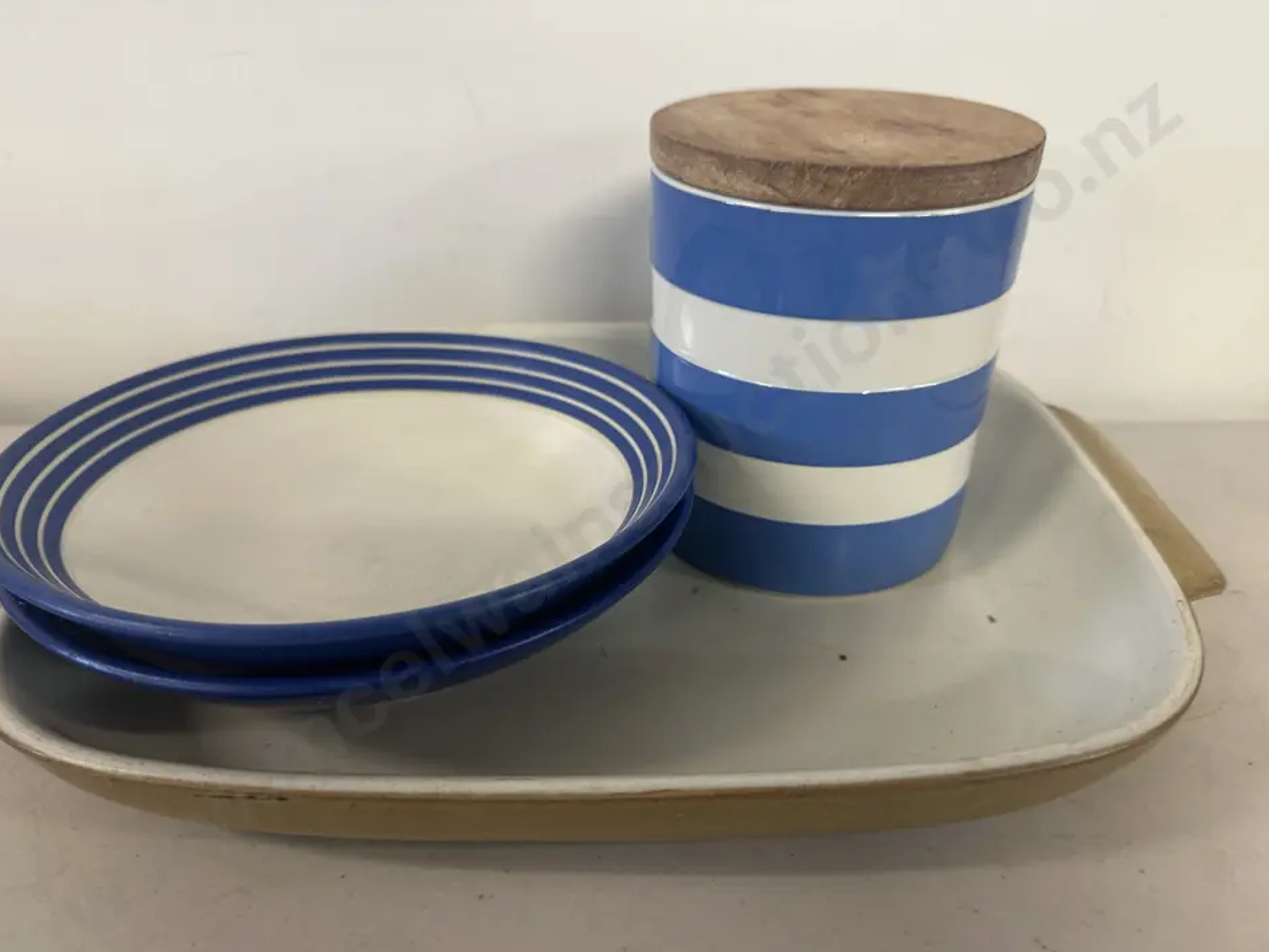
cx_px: 619
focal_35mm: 26
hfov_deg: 67.3
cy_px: 514
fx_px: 953
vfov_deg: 53.0
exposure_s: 1/50
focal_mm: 6.86
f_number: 1.78
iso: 160
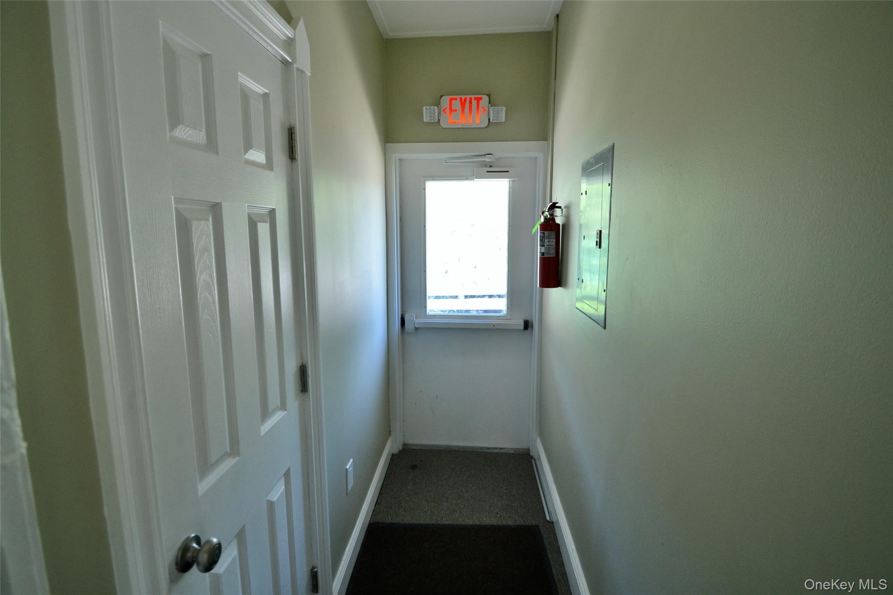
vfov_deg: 77.3
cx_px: 446
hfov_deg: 100.4
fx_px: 372
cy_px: 298
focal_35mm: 15
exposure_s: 1/60
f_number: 3.5
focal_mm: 10
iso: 450
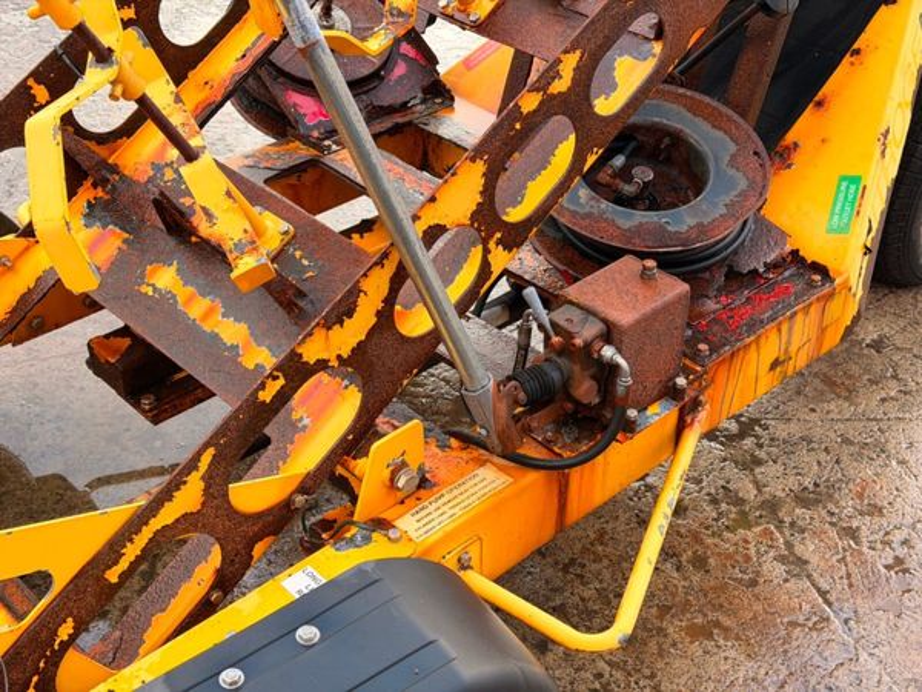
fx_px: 1278
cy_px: 346
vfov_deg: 30.3
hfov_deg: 39.7
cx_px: 461
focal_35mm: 48
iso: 80
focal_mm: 6.76
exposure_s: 1/466
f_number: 1.78
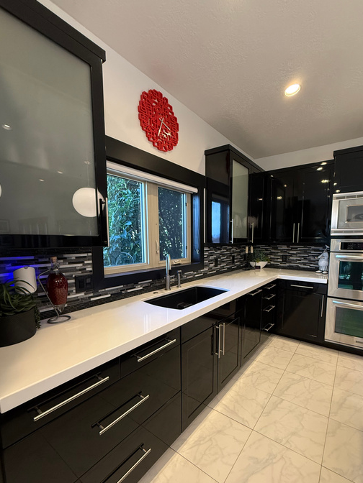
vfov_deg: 94.2
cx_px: 203
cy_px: 265
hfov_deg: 77.8
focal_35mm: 16
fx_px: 224
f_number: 2.2
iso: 250
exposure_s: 1/60
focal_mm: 2.22
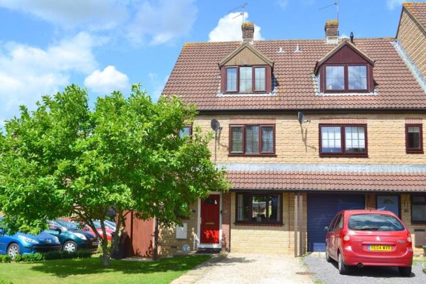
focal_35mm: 36
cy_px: 142
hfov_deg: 53.1
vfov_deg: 36.9
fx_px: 426
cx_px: 213
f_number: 11
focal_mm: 24
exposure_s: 1/500
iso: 360
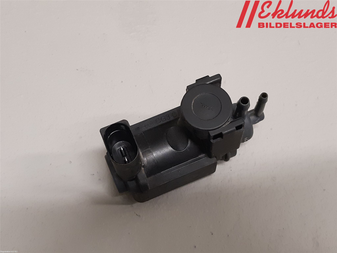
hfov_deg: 67.3
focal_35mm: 26
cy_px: 126
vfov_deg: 53.1
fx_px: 253
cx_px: 168
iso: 160
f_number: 1.7
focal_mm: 3.93
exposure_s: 1/50
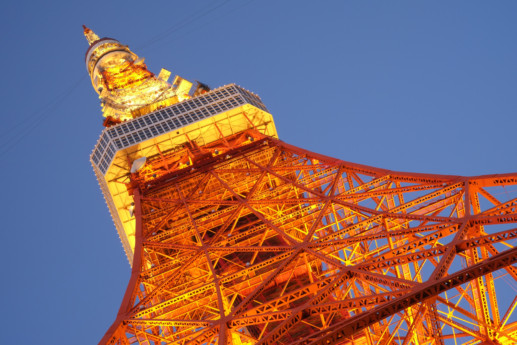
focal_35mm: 53
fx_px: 761
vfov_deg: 25.5
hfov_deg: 37.5
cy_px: 172
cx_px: 258
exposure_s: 1/5
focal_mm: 35
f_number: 11
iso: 800
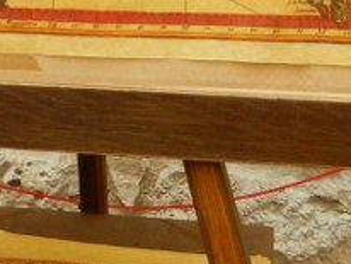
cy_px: -170
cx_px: 131
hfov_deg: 20.2
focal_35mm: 97
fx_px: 985
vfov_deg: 14.0
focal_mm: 4.5
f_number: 3.1
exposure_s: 1/125
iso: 80
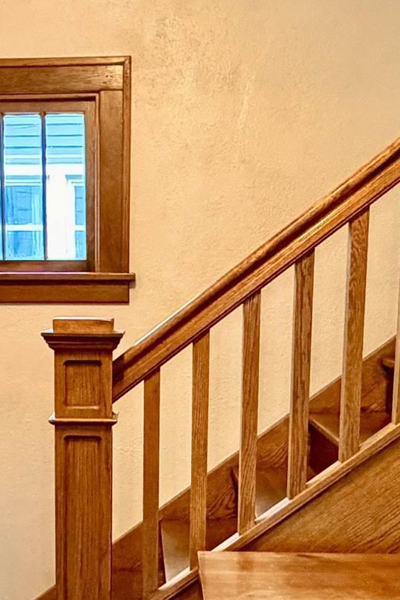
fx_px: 917
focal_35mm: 55
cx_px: 108
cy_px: 489
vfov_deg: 35.0
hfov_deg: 24.4
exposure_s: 1/60
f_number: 2.2
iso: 800
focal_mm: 2.22
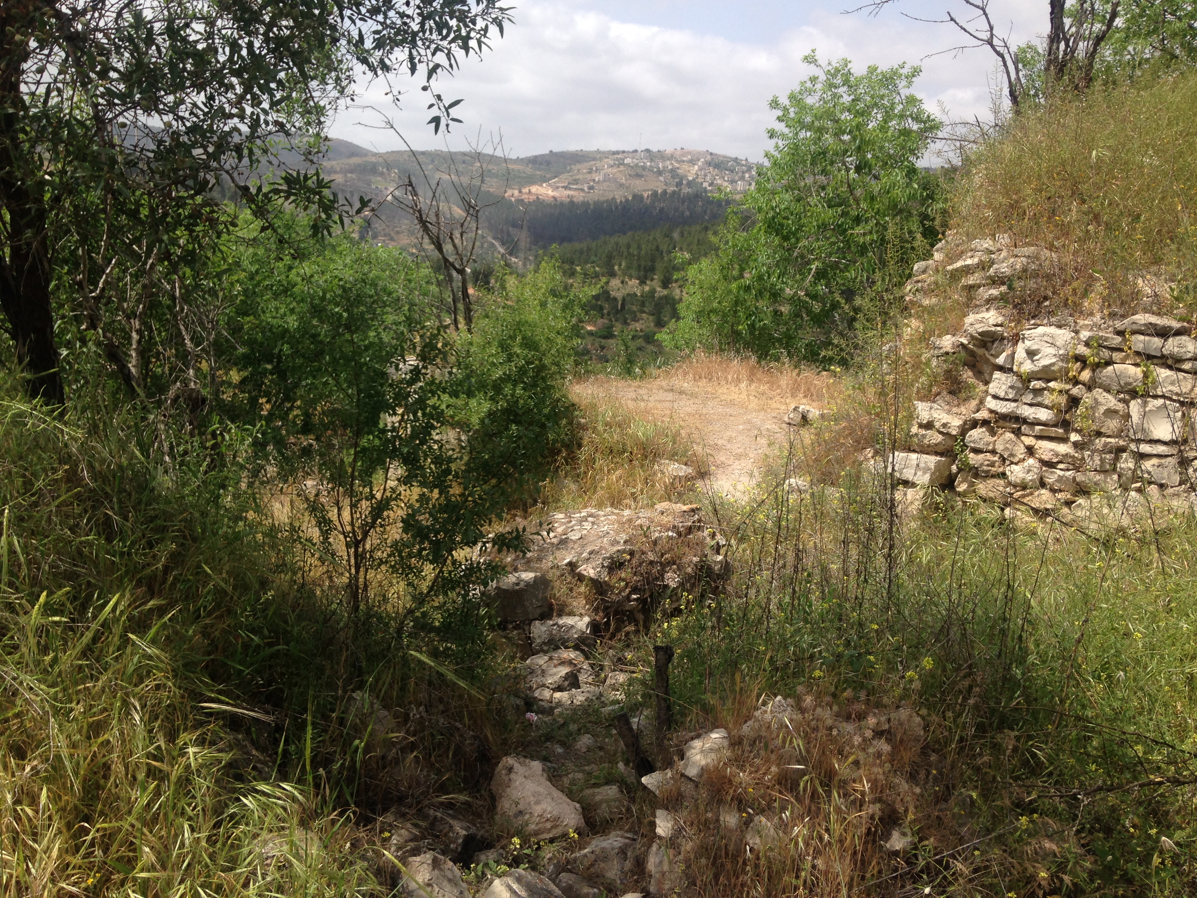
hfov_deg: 55.4
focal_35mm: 33
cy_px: 449
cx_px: 598
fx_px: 1141
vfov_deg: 42.9
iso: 50
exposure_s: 1/1550
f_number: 2.4
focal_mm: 4.12
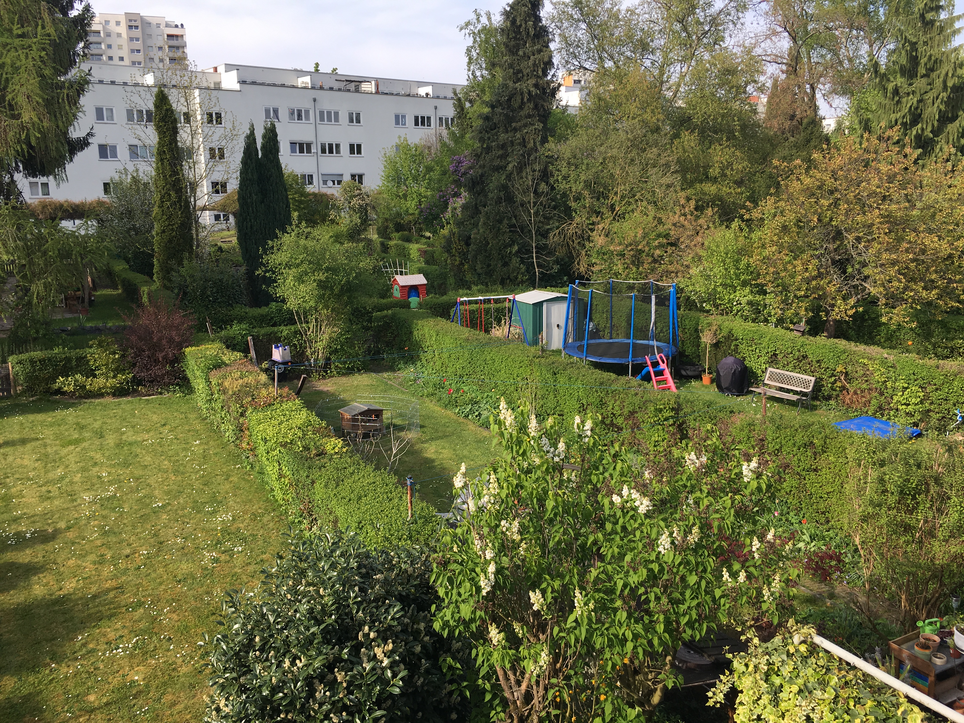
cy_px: 362
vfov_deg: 48.2
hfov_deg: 61.7
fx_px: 808
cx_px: 482
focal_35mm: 29
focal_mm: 4.15
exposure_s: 1/668
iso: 25
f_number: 2.2
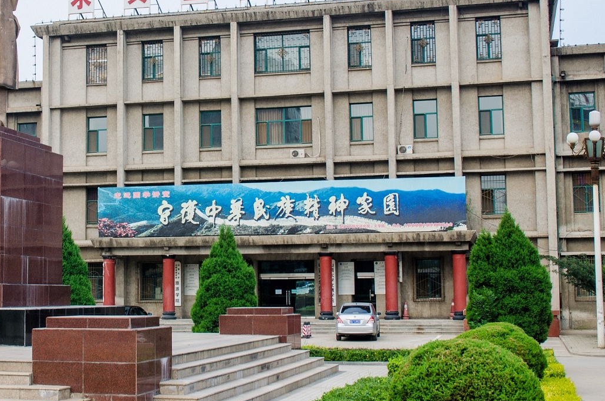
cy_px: 167
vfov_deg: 21.1
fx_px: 1073
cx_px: 170
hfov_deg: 31.1
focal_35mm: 64
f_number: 8
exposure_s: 1/60
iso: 100
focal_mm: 22
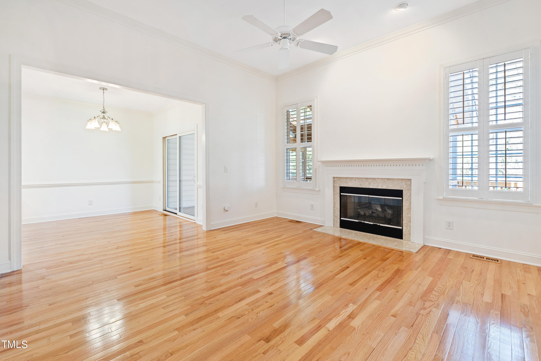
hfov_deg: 100.4
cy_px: 180
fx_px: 225
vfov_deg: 77.3
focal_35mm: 15
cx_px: 270
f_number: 8
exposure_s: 1
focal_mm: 10
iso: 100
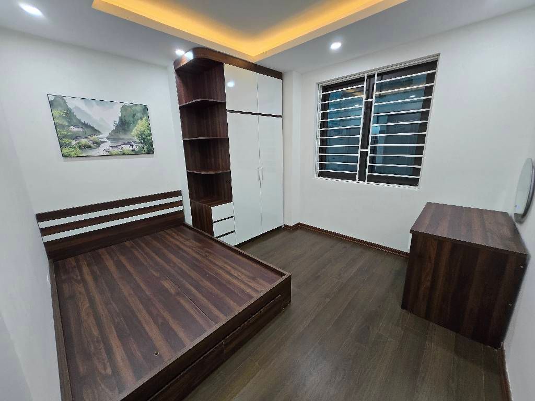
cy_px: 200
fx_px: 201
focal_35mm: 13
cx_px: 268
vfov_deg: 89.9
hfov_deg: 106.2
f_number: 2.2
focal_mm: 1.7
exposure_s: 1/50
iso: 125
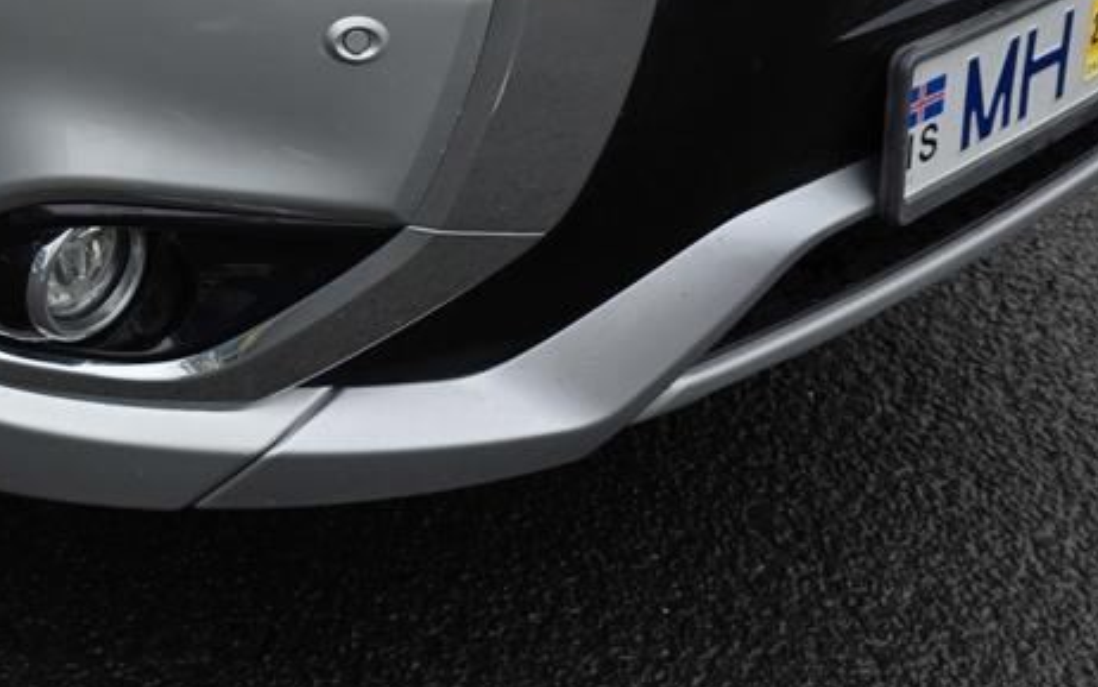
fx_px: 2155
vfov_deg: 16.6
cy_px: -326
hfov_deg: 26.5
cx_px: -80
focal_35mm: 72
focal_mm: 6.3
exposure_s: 1/180
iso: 32
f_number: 1.7
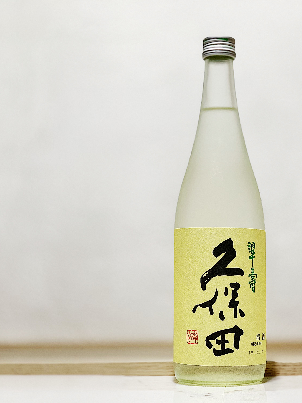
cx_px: 216
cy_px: 201
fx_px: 814
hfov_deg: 20.9
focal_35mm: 70
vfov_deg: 27.8
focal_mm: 6
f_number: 2.4
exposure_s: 1/98
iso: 100
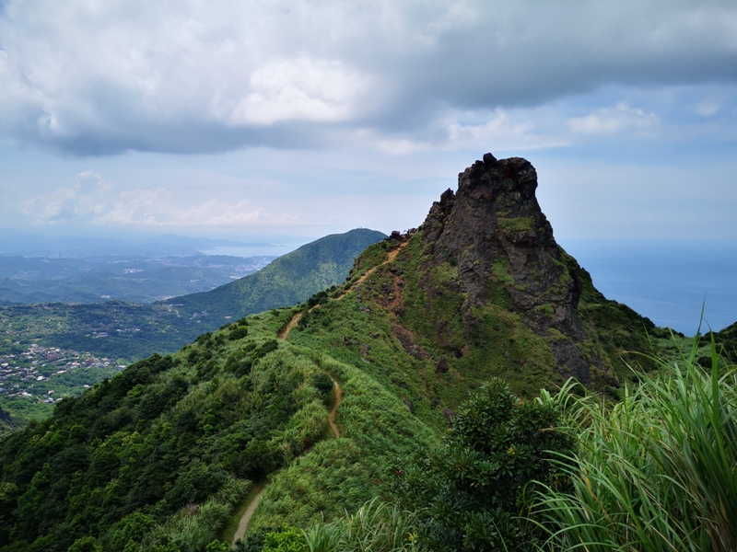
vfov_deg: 51.4
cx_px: 368
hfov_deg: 65.3
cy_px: 276
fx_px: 575
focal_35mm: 27
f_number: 1.8
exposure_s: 1/2353
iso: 50
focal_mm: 3.95
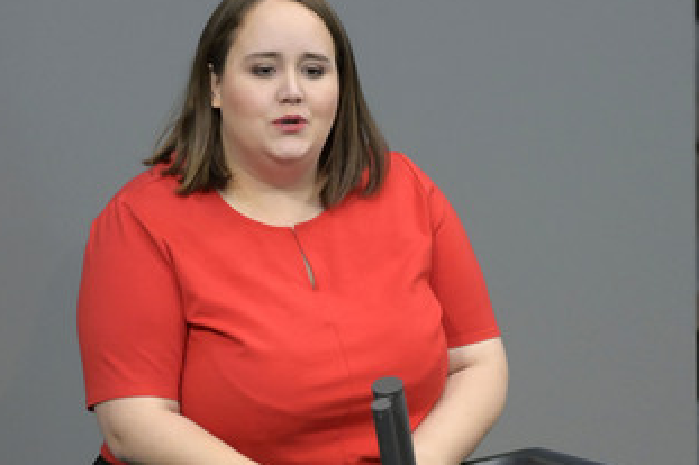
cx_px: 316
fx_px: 10692
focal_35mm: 551
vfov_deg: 2.5
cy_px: 285
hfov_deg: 3.7
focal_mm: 380
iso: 10000
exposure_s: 1/320
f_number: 5.6
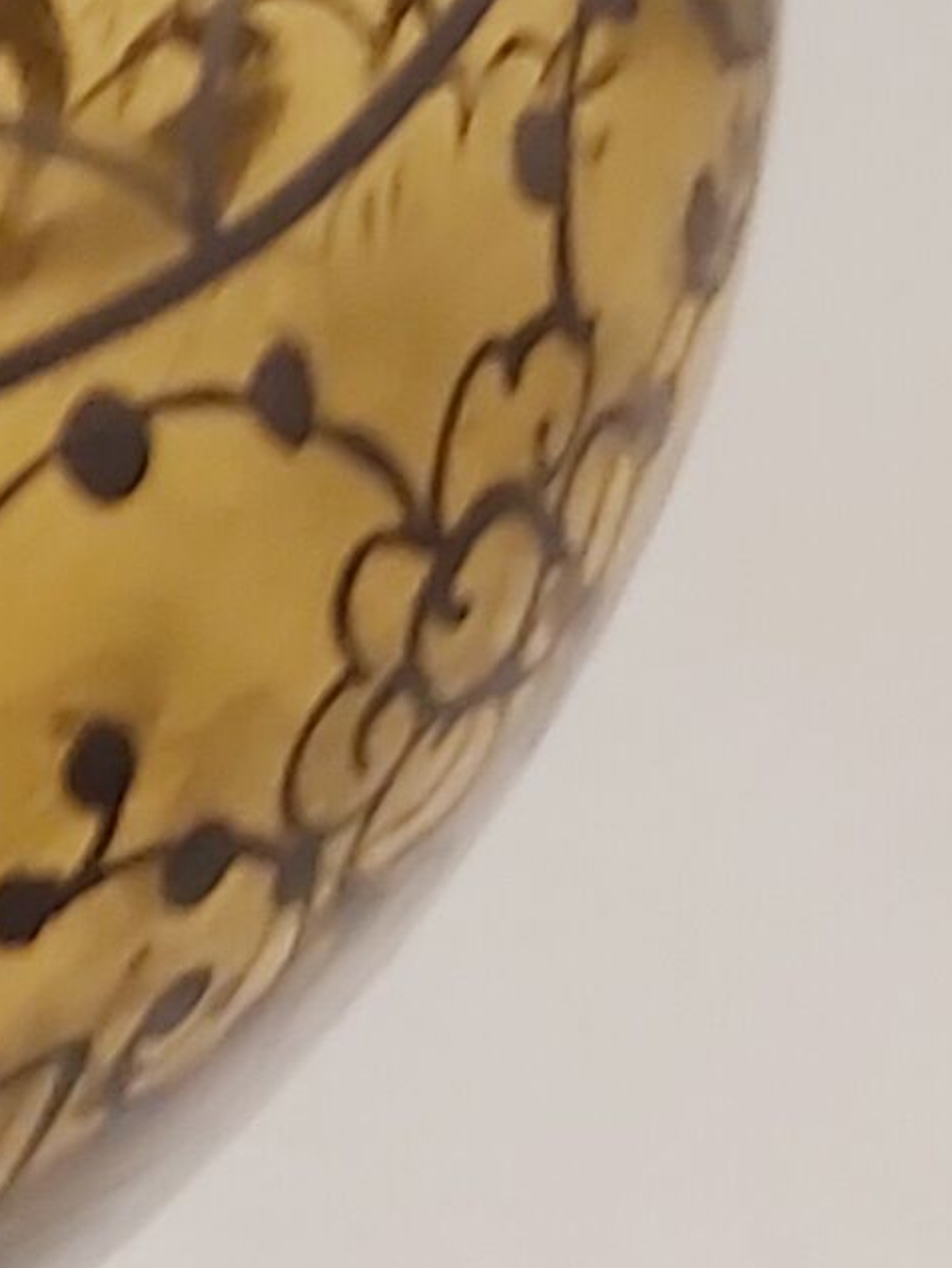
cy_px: 24
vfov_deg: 11.9
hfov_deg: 8.5
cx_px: -1002
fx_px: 6044
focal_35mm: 165
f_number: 1.7
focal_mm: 3.92
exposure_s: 1/50
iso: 160
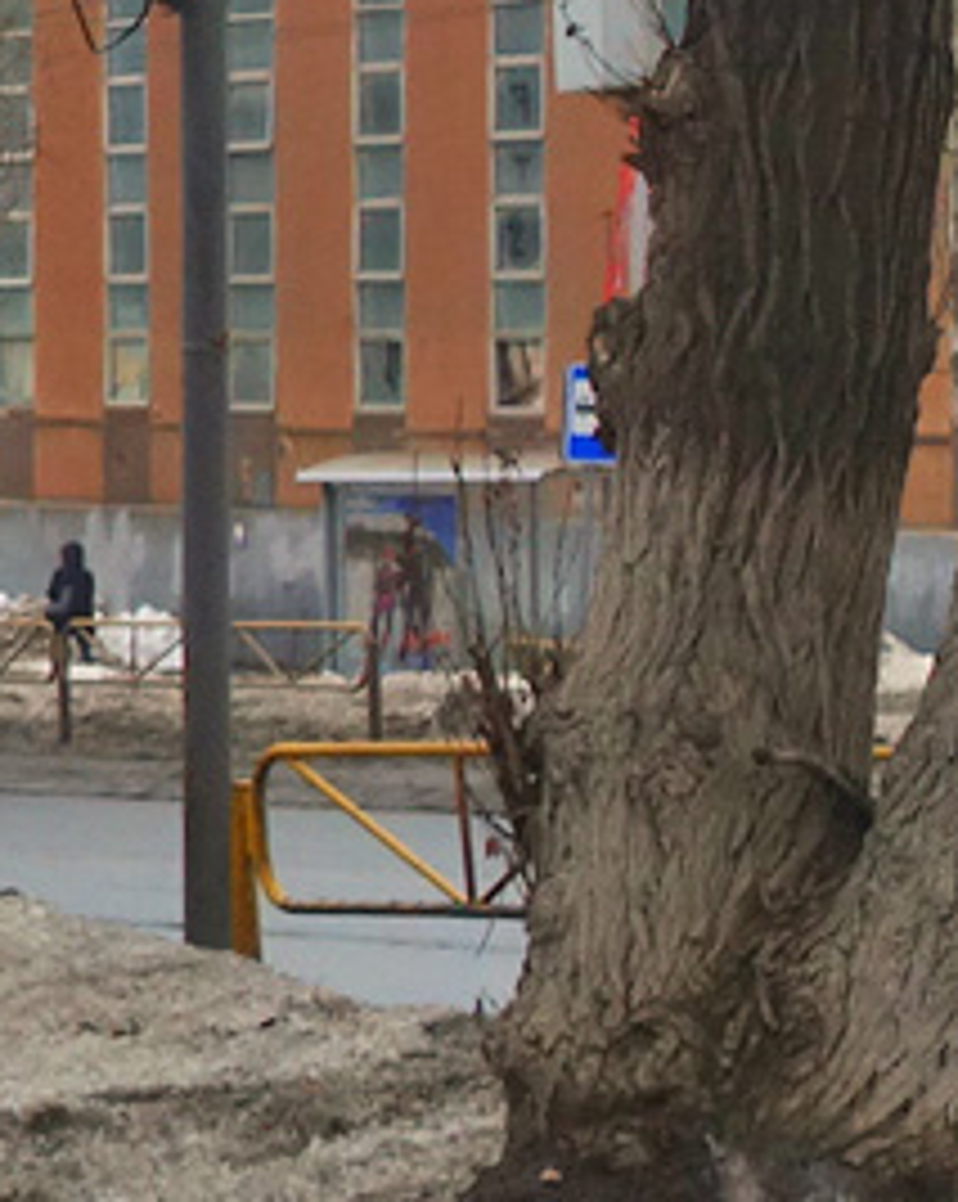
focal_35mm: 207
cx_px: -1493
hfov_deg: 7.0
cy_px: 122
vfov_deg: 9.3
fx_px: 7349
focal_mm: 18.23
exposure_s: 1/500
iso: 250
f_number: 3.2
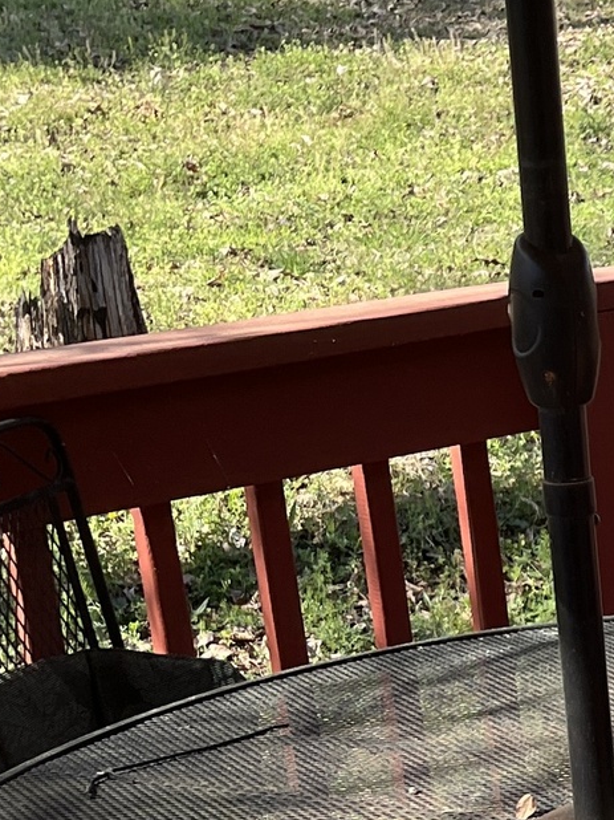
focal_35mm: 97
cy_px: 653
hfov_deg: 13.7
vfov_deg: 20.0
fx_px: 2296
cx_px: 1083
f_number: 1.6
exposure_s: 1/693
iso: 50
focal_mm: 5.1
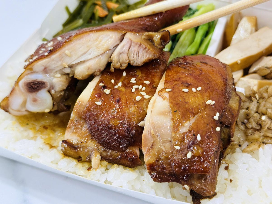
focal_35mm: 48
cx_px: 136
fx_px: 377
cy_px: 102
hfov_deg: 39.7
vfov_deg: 30.3
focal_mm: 6.86
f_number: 1.78
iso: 80
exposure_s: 1/60
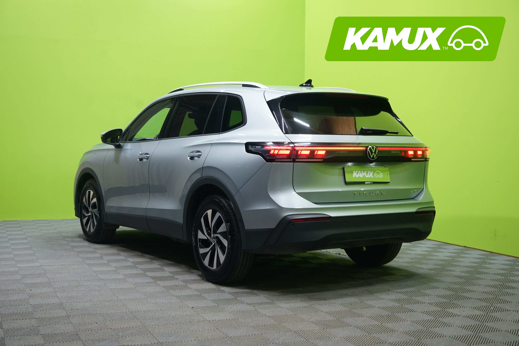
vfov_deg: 27.5
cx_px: 260
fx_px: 706
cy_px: 173
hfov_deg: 40.3
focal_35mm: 49
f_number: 5
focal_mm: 49
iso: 800
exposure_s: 1/25
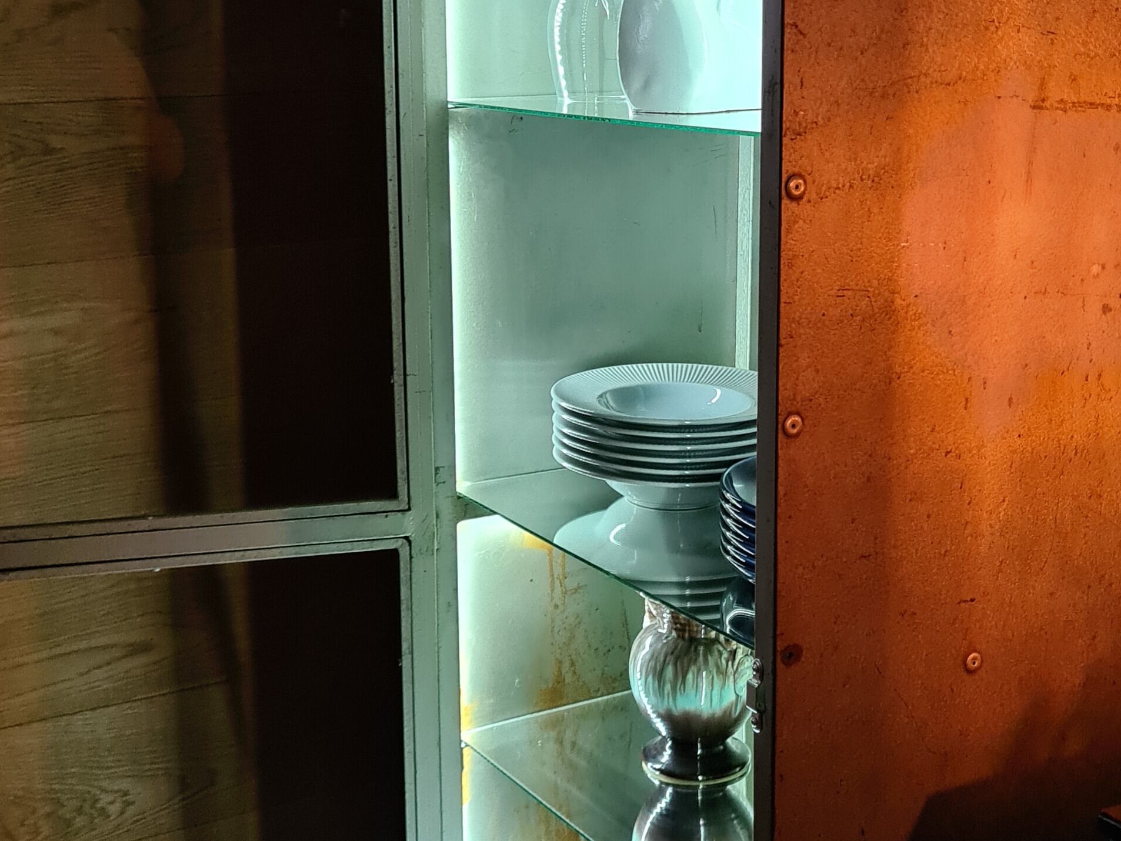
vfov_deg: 26.6
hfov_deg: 34.9
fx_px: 1781
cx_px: 625
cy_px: 385
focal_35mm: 55
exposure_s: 1/50
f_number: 1.8
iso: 400
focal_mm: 5.4
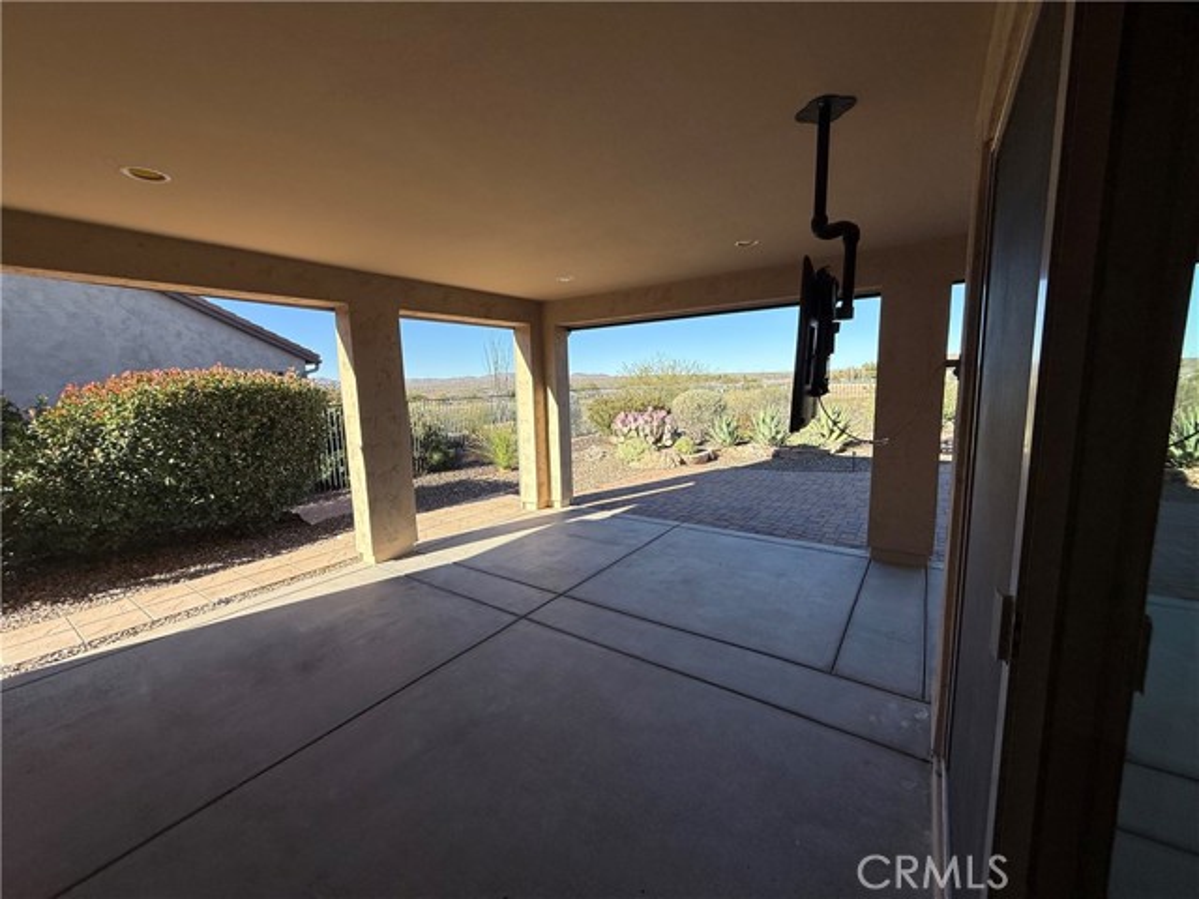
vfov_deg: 85.7
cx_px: 600
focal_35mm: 14
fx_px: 485
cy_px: 450
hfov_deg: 102.1
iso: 50
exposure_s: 1/1167
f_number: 2.2
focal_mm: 2.22
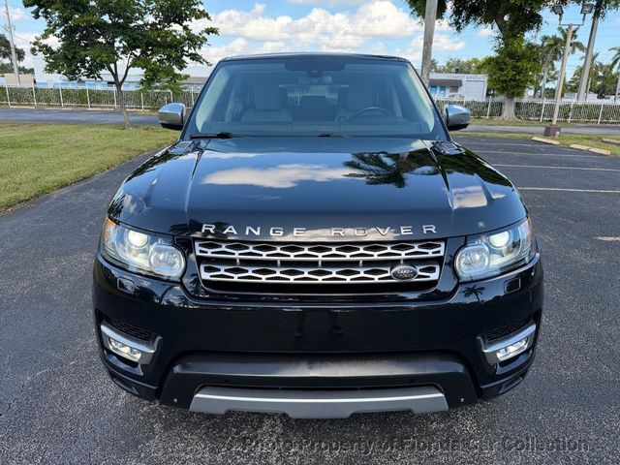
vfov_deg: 56.8
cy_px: 232
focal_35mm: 24
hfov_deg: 71.6
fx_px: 430
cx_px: 310
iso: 100
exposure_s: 1/1046
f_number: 1.78
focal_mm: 6.76
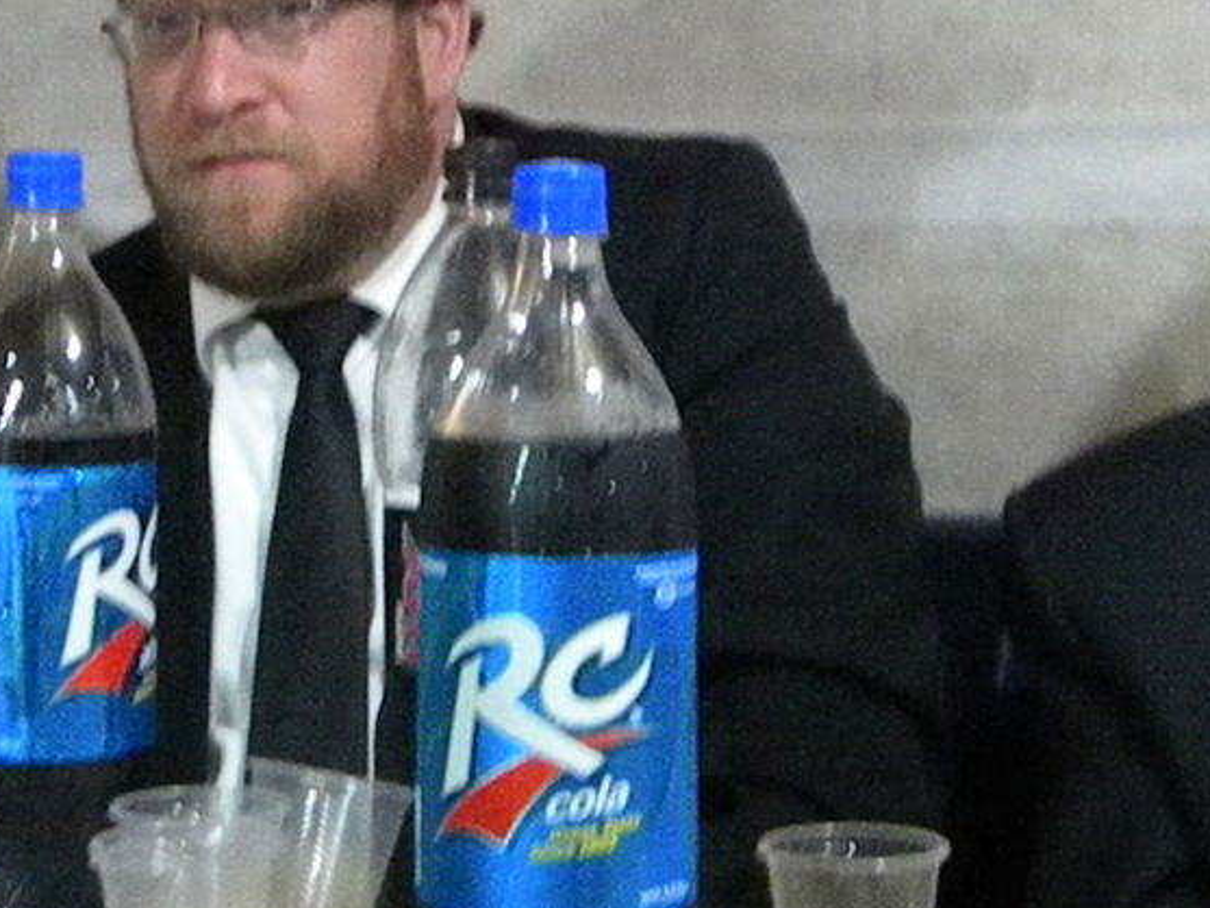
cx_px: 558
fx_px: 3601
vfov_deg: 14.3
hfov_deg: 19.1
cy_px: 256
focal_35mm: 103
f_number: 4.1
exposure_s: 1/33.8
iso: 3200
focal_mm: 10.1
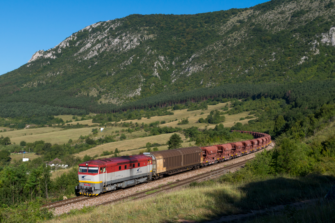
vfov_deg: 31.9
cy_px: 112
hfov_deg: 46.4
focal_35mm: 42
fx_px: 391
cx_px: 168
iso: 200
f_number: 9
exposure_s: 1/400
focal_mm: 28.13
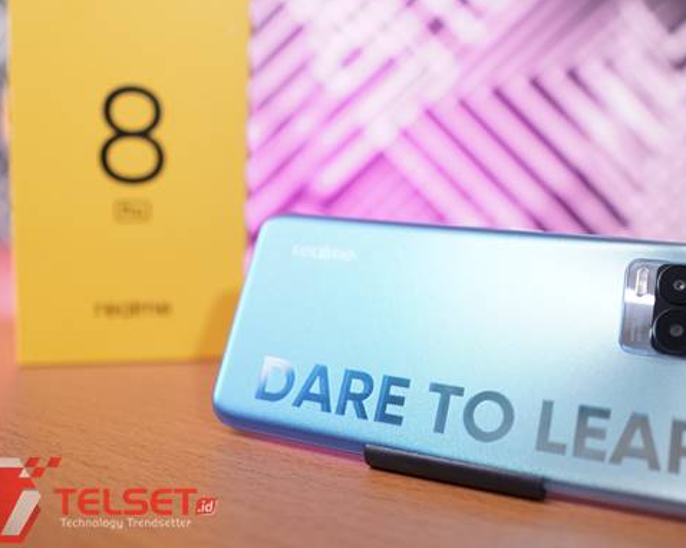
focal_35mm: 33
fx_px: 670
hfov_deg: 53.9
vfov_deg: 44.4
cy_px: 240
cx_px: 403
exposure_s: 1/250
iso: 400
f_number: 1.4
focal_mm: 16
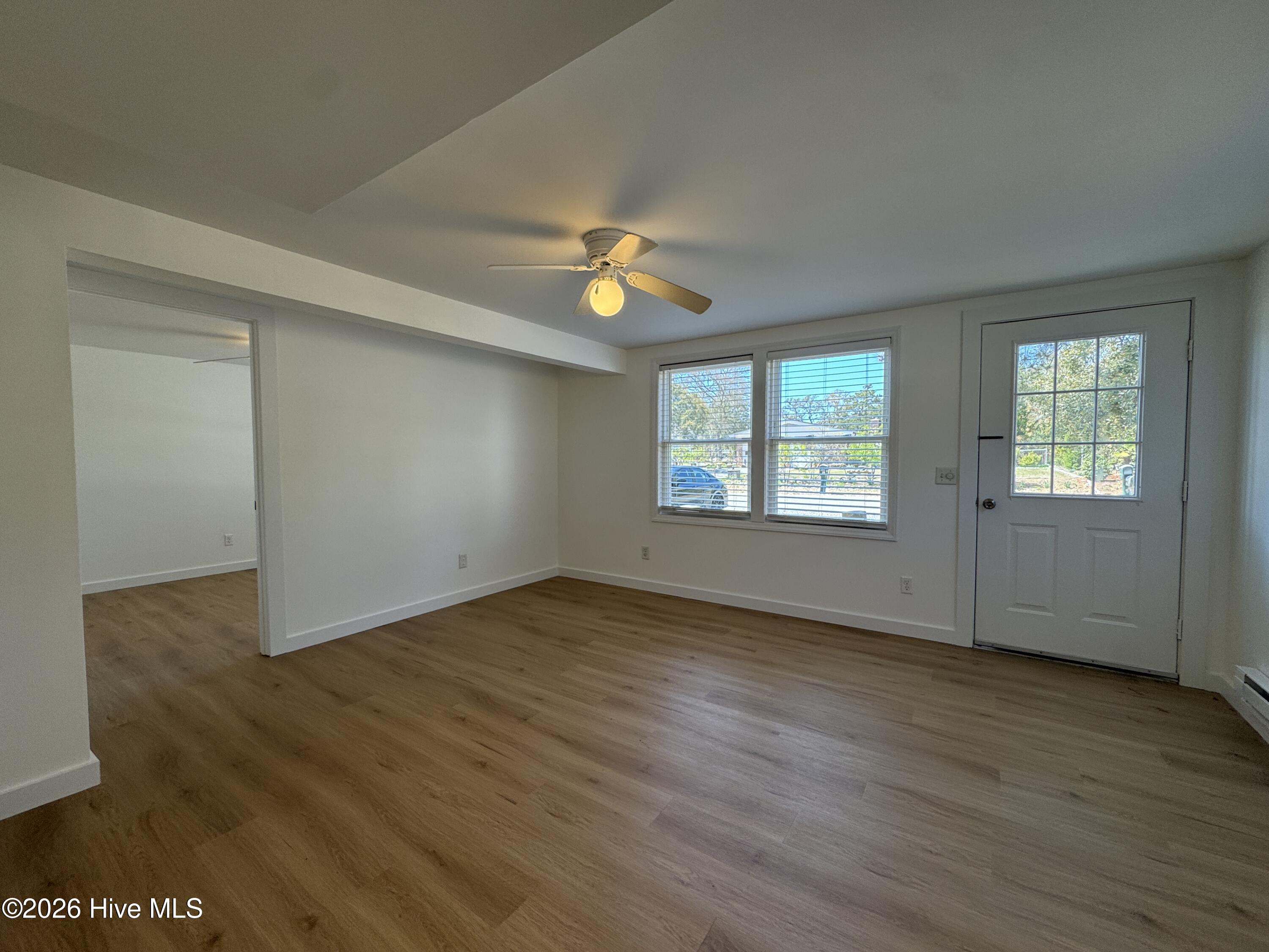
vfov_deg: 85.7
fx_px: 513
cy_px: 476
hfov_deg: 102.1
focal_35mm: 14
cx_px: 634
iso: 50
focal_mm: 2.22
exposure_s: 1/120
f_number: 2.2
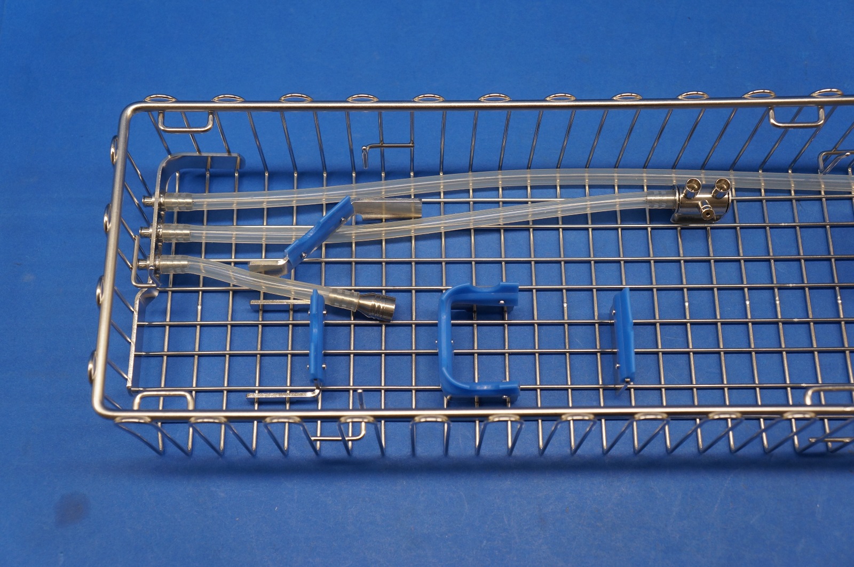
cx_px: 427
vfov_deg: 30.8
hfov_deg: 45.0
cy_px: 284
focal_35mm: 44
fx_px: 1031
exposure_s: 1/100
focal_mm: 29
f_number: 5.6
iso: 400
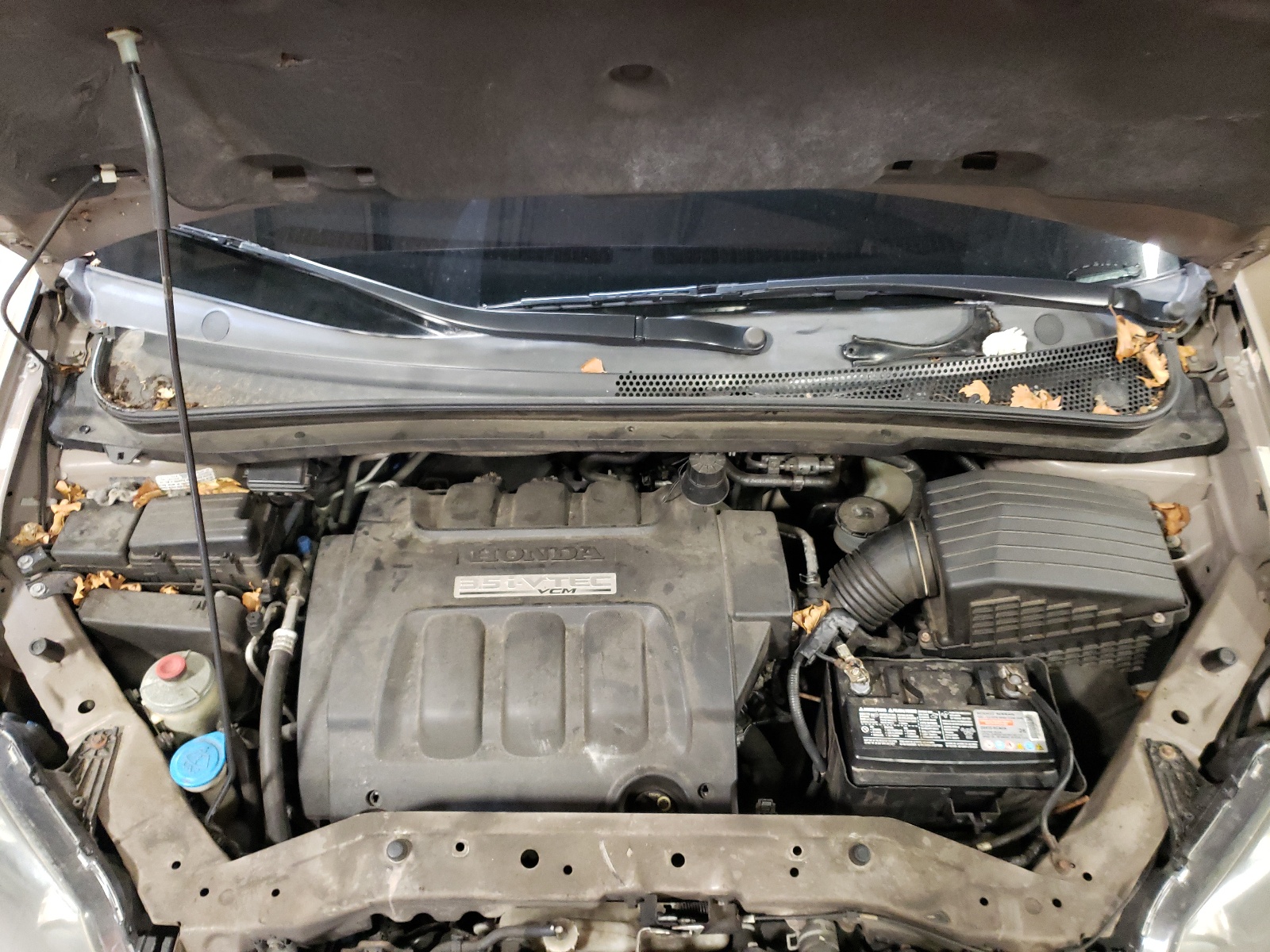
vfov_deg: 53.1
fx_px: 954
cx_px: 635
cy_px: 476
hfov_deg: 67.3
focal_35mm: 26
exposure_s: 1/30
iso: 378
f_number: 1.5
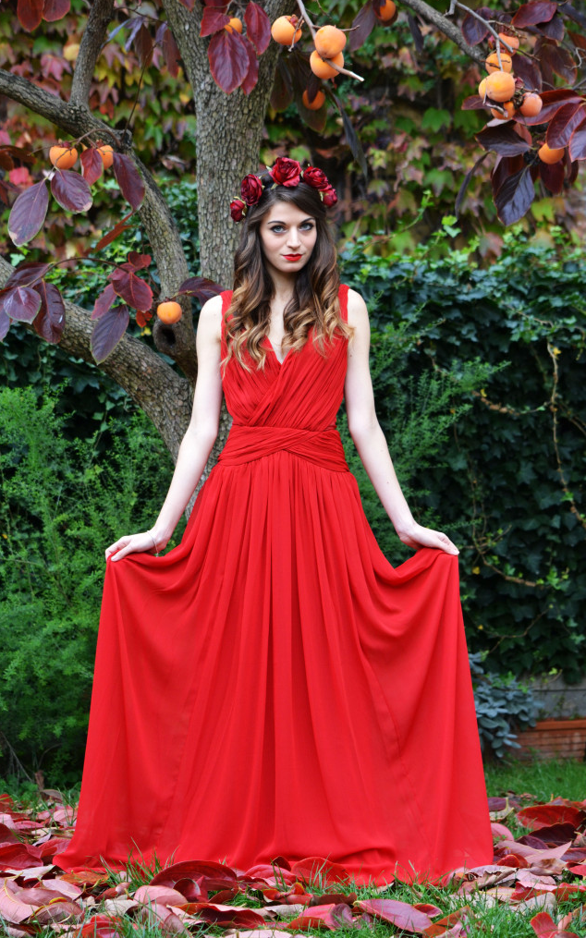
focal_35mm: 111
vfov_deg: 18.8
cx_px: 280
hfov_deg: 11.8
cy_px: 469
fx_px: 2838
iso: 280
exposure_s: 1/125
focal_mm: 72
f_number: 5.6
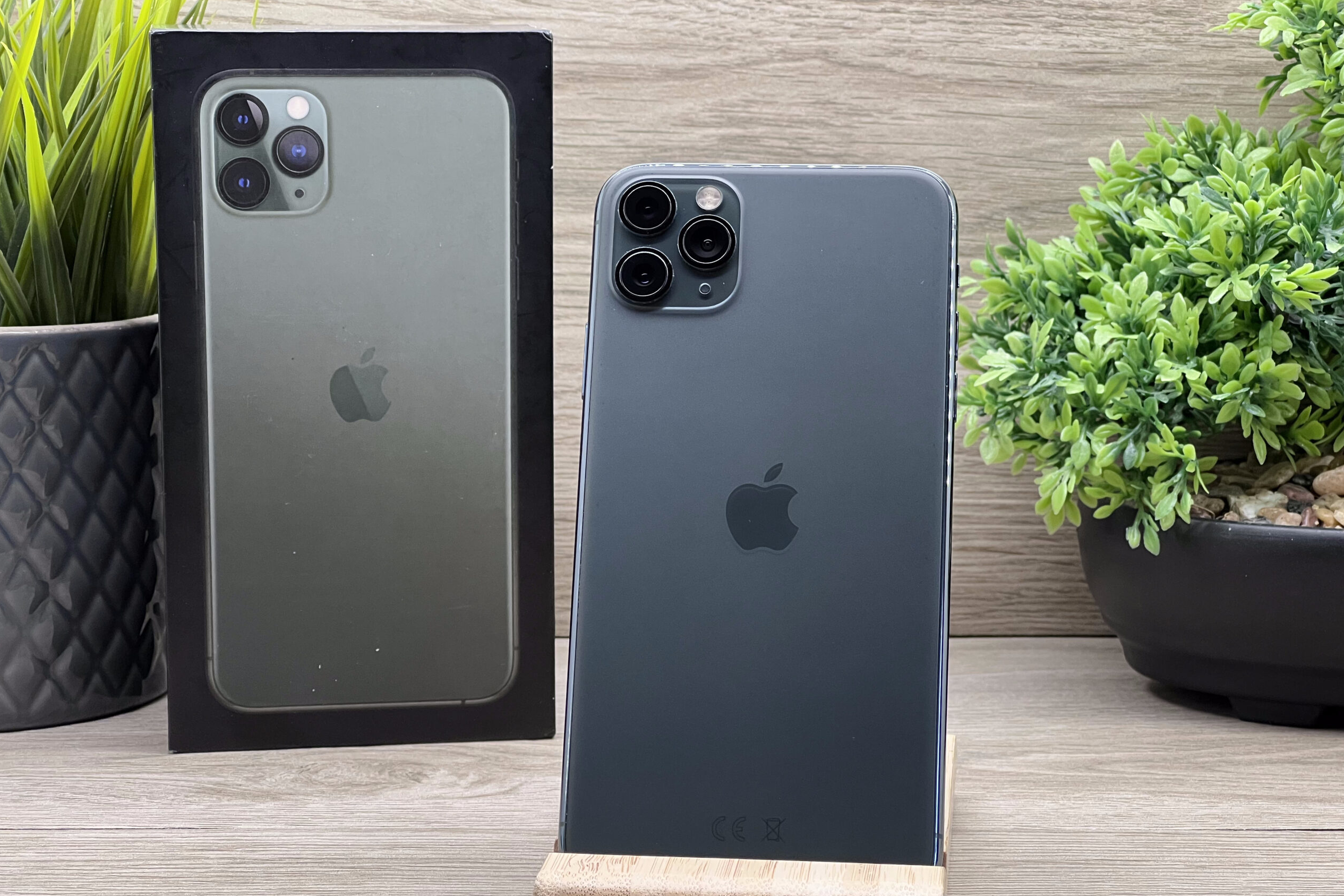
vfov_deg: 16.8
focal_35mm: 81
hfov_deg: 25.1
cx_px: 673
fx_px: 3024
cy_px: 494
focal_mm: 9
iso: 125
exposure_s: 1/99
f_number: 2.8
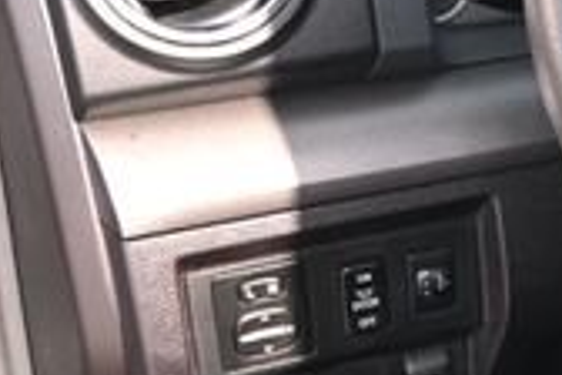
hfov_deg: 14.5
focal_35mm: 123
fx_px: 1919
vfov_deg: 11.1
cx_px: 1040
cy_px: 177
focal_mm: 21.5
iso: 400
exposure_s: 1/200
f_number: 4
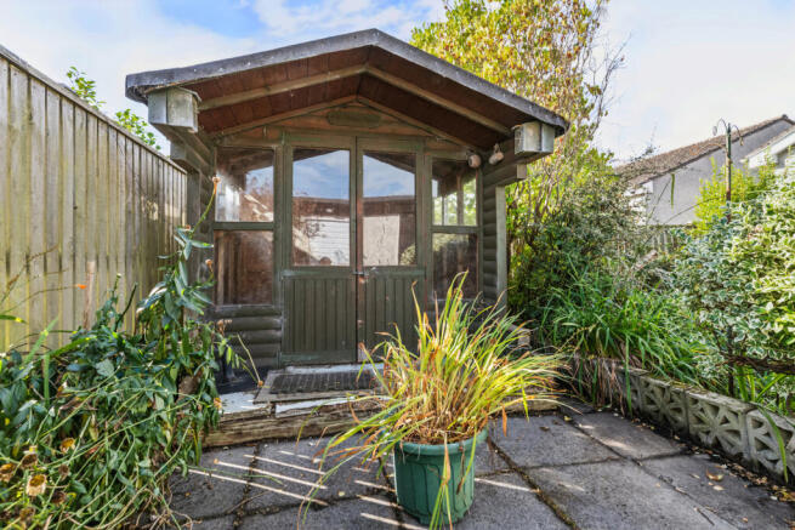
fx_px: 375
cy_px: 265
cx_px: 398
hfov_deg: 93.3
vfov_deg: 70.5
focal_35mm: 17
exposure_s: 1/160
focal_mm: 17
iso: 400
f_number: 8
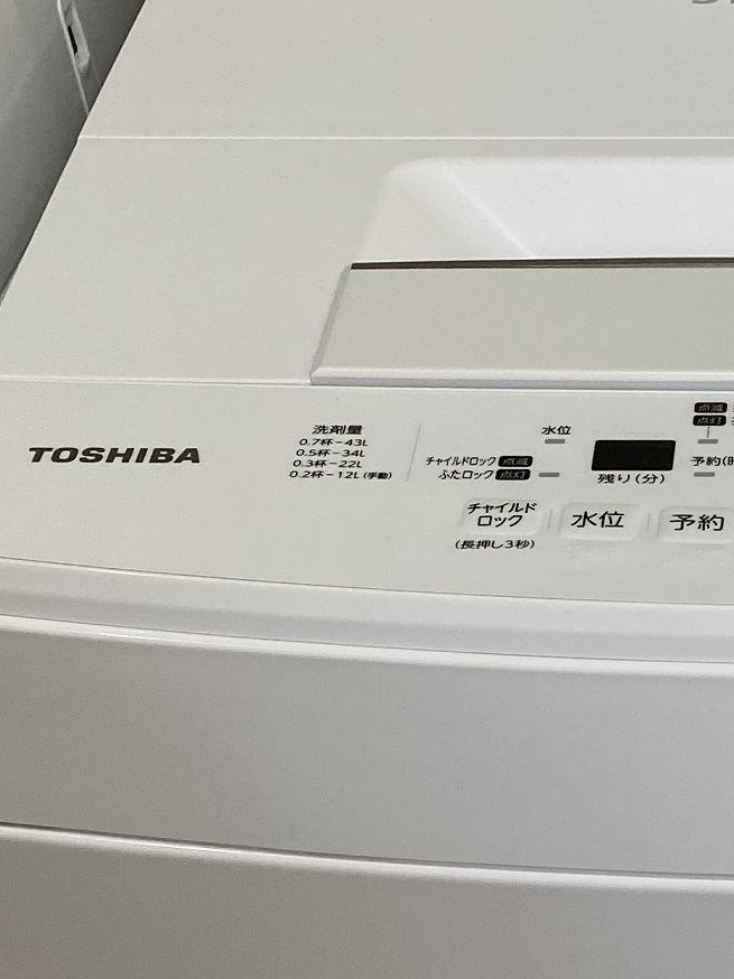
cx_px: 915
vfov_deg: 22.1
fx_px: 2376
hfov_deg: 16.7
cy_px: 1056
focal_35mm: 84
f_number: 1.8
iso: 125
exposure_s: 1/100
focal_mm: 4.25
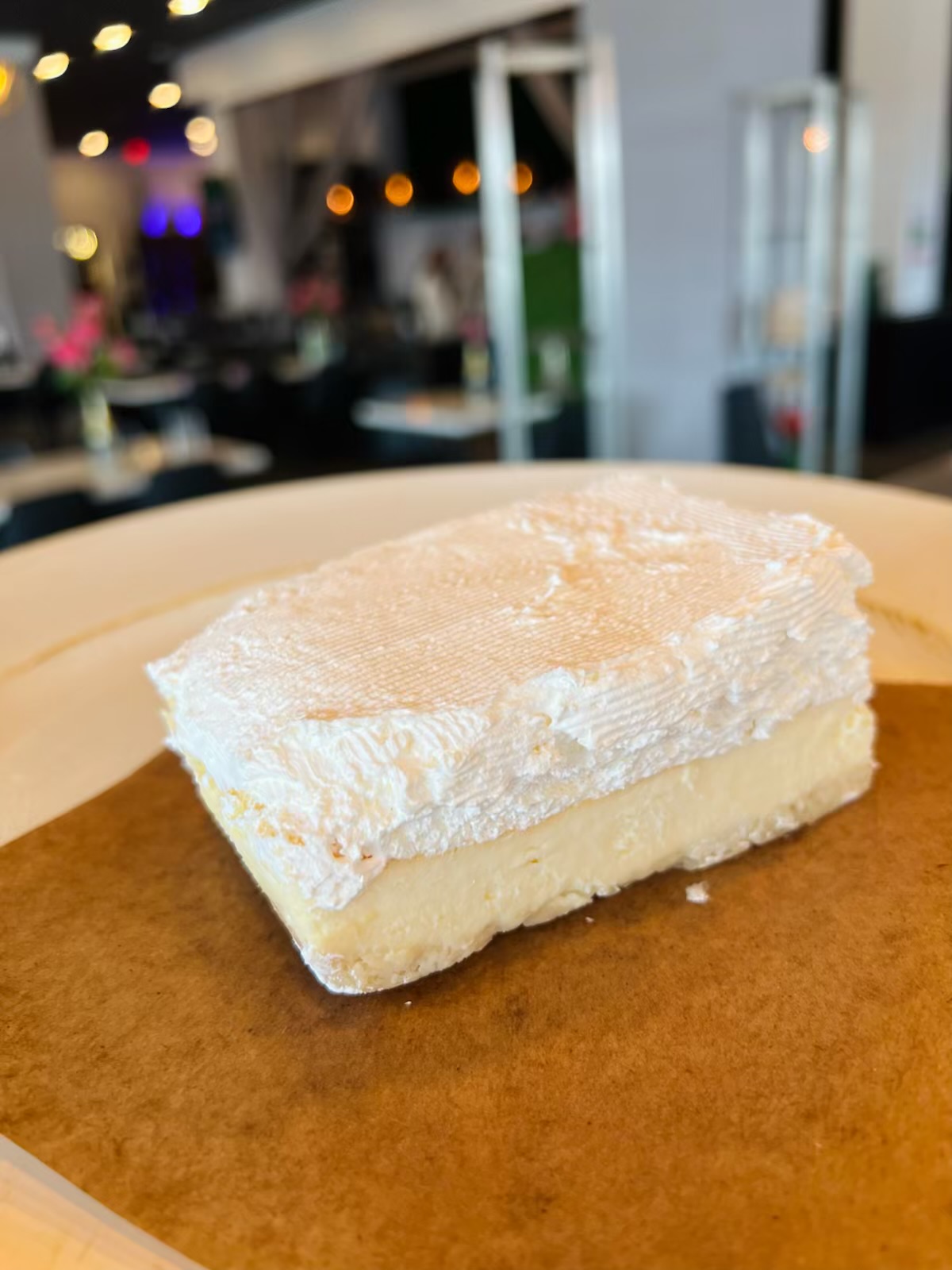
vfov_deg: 67.3
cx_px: 476
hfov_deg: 53.1
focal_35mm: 26
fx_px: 953
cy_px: 635
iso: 100
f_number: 1.5
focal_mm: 5.7
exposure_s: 1/120
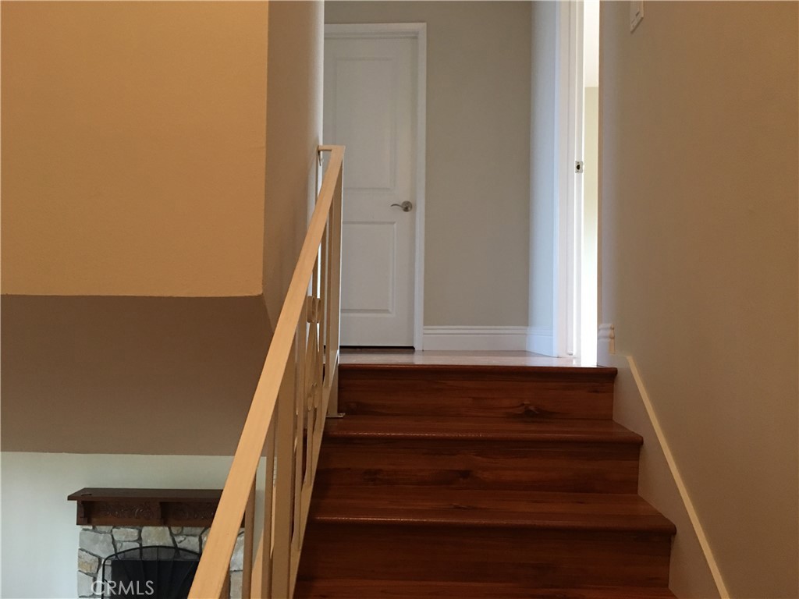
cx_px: 400
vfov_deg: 48.2
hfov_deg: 61.7
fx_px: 669
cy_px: 300
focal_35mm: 29
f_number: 2.2
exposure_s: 1/15
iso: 80
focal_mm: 4.15
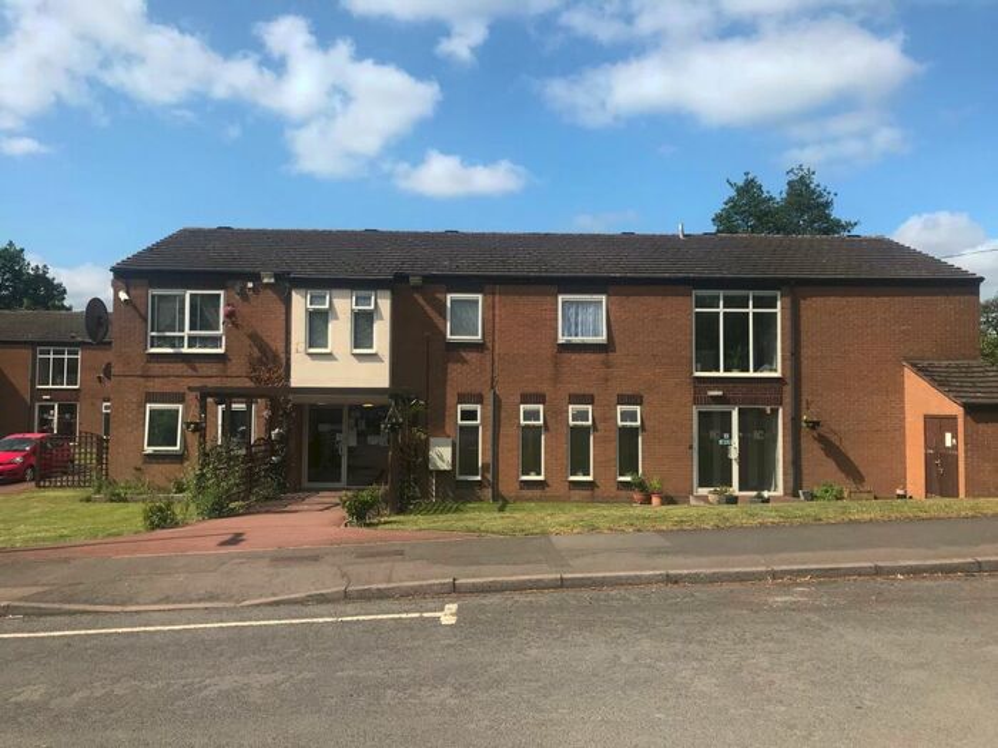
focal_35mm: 28
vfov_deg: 49.7
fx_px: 807
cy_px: 374
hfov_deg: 63.4
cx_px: 499
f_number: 1.8
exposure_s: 1/2591
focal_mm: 3.99
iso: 20
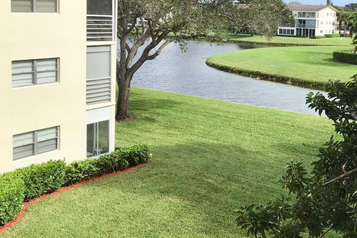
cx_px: 262
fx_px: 476
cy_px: 58
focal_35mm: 48
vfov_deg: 27.7
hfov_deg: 40.1
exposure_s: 1/1335
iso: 25
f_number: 2.4
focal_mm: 3.3
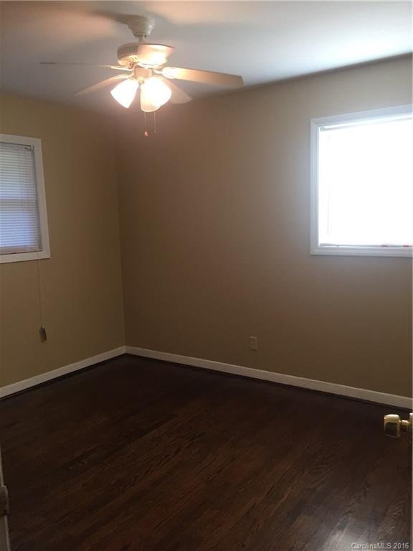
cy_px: 276
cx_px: 206
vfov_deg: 61.7
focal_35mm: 29
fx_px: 461
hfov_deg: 48.2
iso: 40
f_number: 2.2
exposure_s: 1/30
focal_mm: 4.15
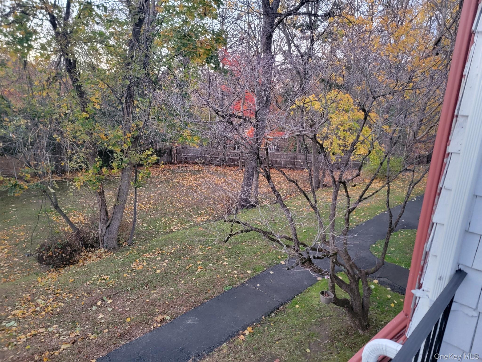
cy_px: 181
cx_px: 241
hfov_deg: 71.6
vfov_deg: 56.8
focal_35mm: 24
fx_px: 334
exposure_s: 1/40
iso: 400
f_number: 1.8
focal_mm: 6.7
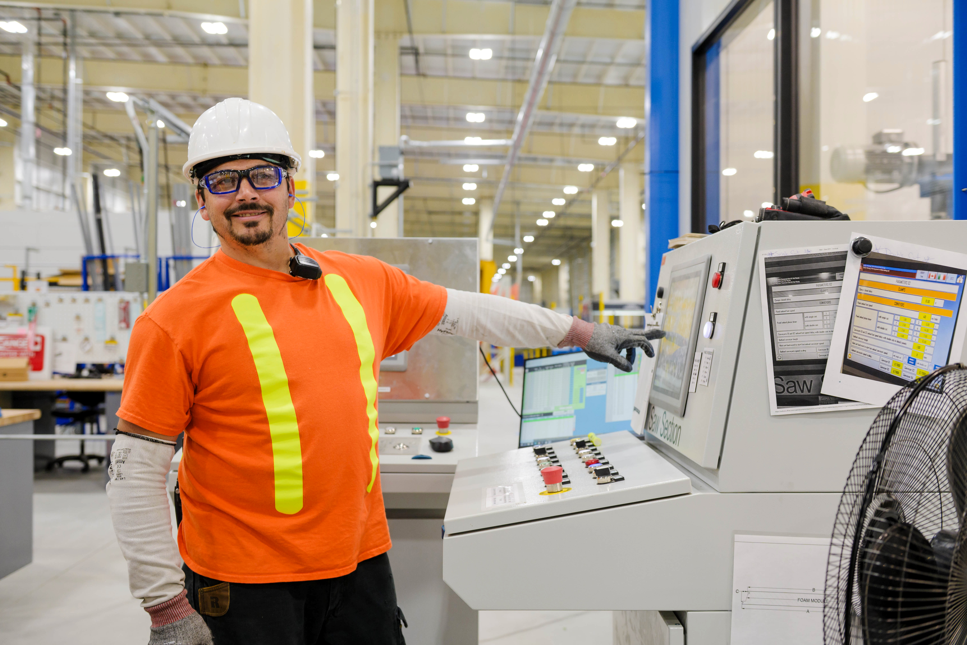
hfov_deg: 50.7
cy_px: 322
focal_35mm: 38
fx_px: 1021
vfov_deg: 35.1
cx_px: 484
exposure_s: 1/100
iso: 800
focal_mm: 38
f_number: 4
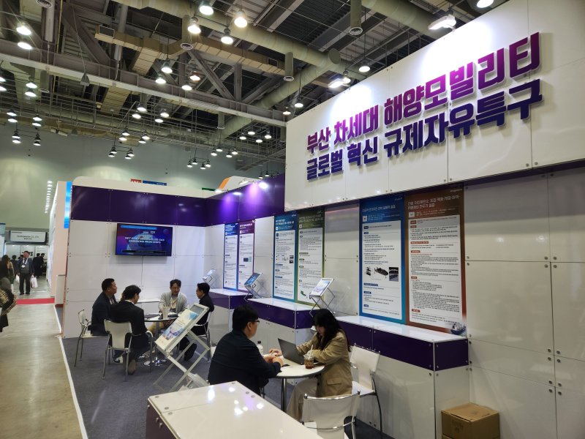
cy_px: 220
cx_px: 292
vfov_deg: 58.9
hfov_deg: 73.9
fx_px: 389
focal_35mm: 23
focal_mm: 5.4
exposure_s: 1/120
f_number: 1.8
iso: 64
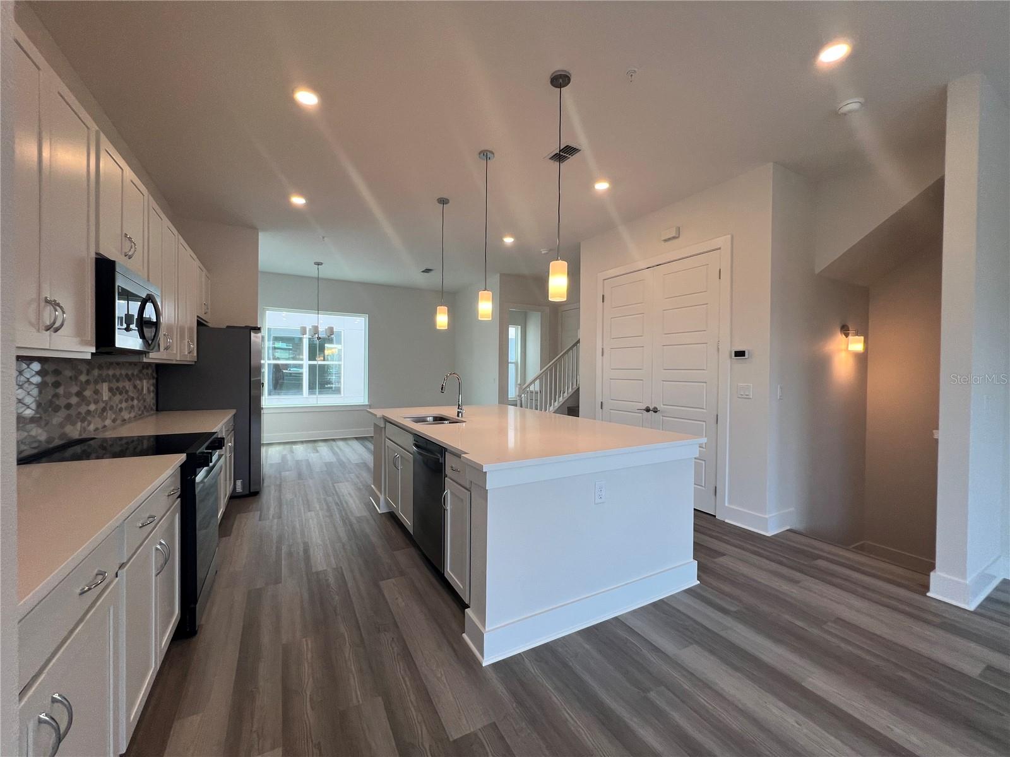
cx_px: 505
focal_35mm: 13
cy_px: 378
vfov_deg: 89.9
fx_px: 379
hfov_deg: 106.2
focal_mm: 1.57
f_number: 1.8
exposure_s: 1/120
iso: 64
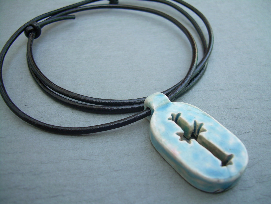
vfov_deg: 37.7
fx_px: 297
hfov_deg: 49.0
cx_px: 136
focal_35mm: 38
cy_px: 102
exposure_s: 1/115
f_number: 2.8
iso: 50
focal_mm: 6.3
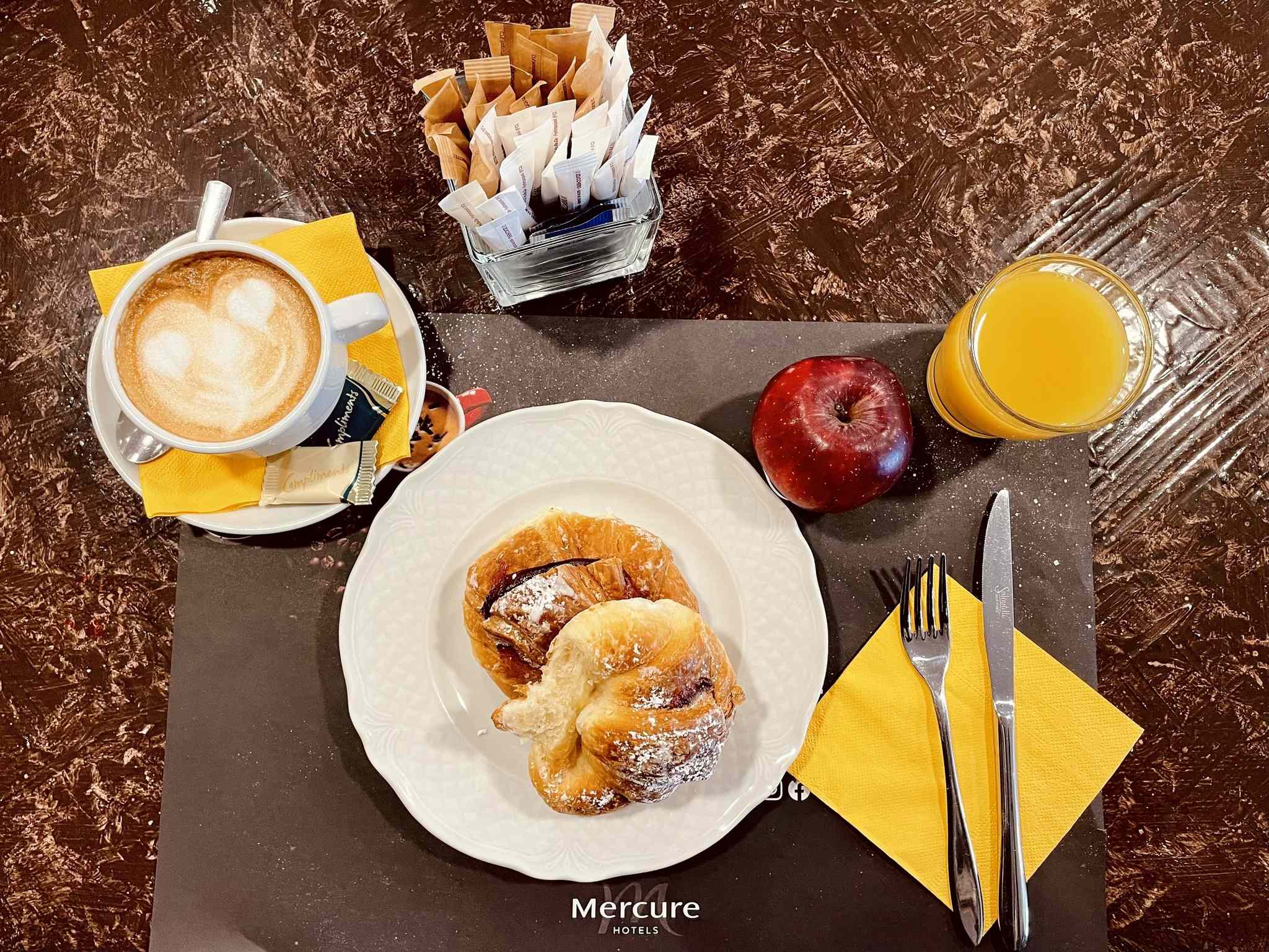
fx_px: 953
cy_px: 476
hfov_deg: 67.3
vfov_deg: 53.1
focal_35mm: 26
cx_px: 634
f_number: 1.6
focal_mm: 4.2
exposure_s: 1/50
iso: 125
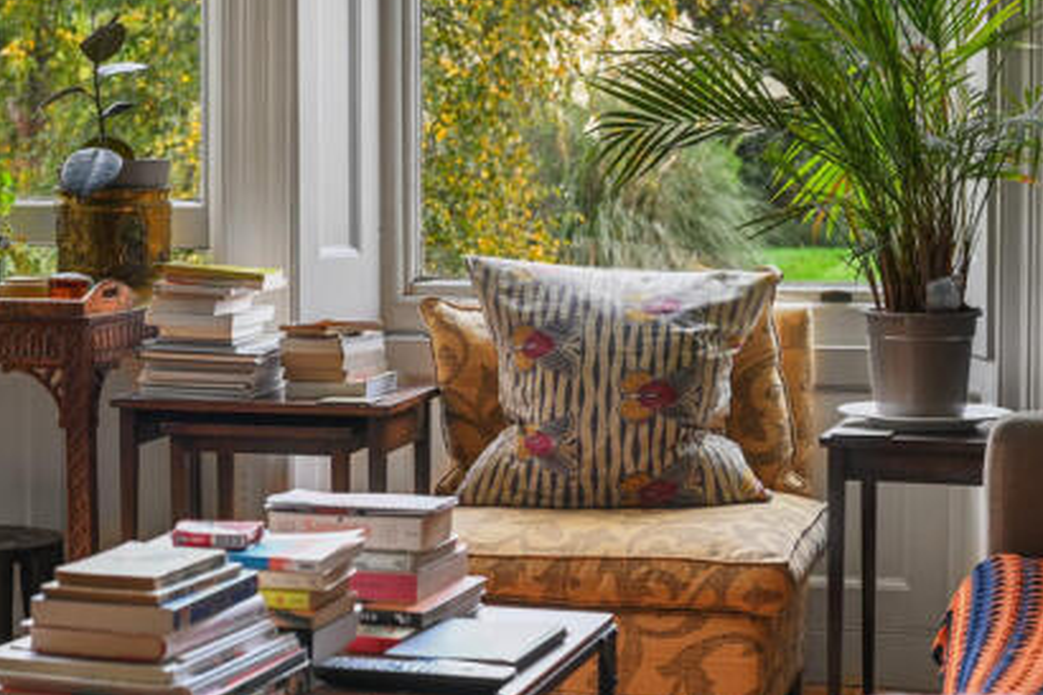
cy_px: 148
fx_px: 2317
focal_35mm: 80
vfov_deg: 16.9
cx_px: 376
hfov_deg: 25.3
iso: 400
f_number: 4.5
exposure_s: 1/30
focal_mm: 50
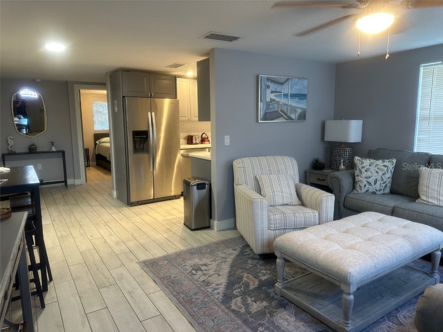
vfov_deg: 56.8
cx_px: 222
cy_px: 166
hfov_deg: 71.6
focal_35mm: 24
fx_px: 307
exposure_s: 1/60
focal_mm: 6.86
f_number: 1.78
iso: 250
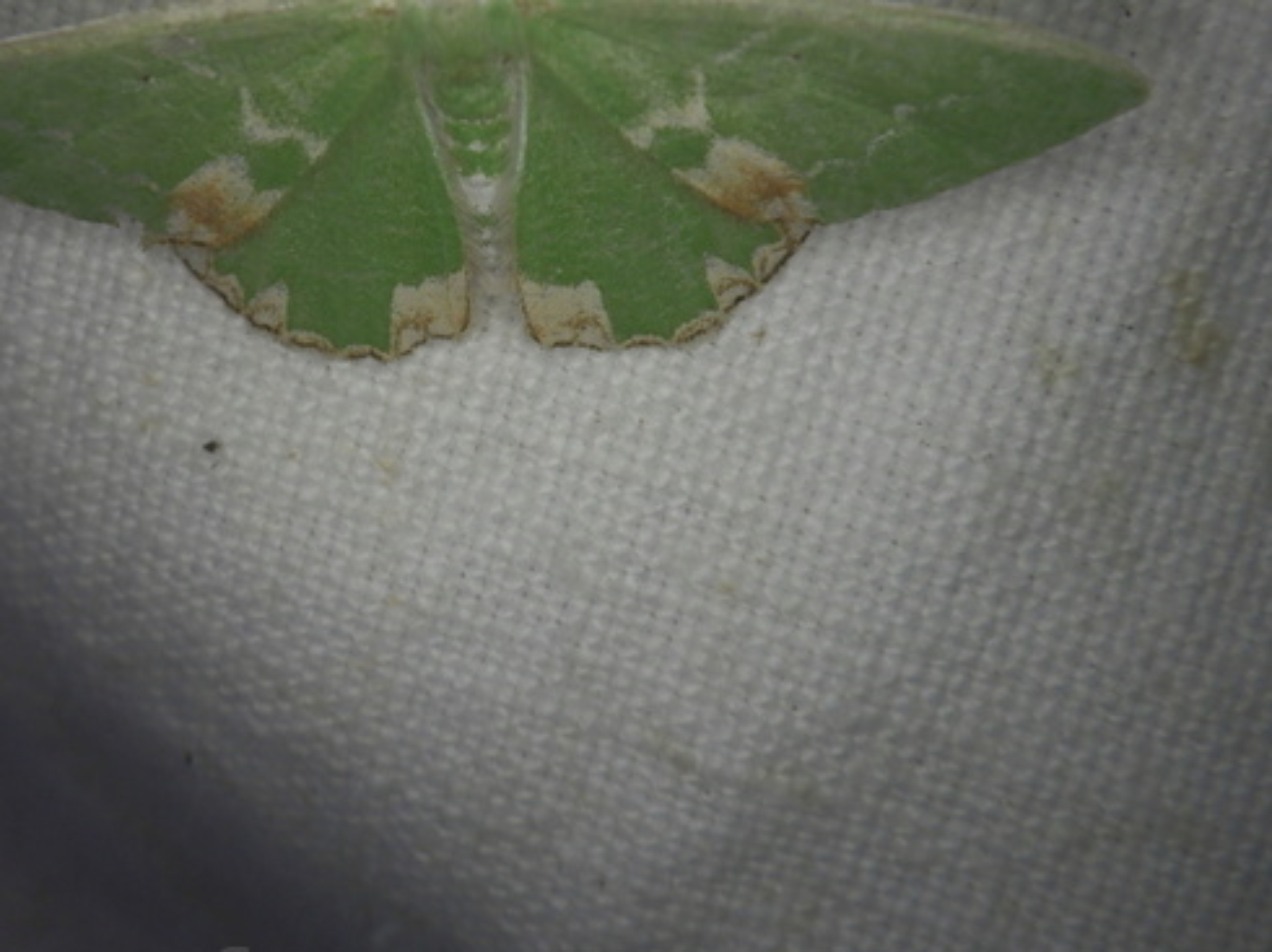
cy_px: 303
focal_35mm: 55
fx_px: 2020
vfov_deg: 26.4
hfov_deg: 34.8
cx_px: 504
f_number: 4.6
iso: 125
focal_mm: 6.1
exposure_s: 1/1500
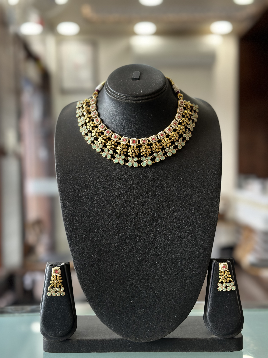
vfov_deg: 39.7
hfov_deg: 30.3
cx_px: 134
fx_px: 495
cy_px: 179
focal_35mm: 48
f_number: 1.78
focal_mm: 6.86
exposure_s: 1/100
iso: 160
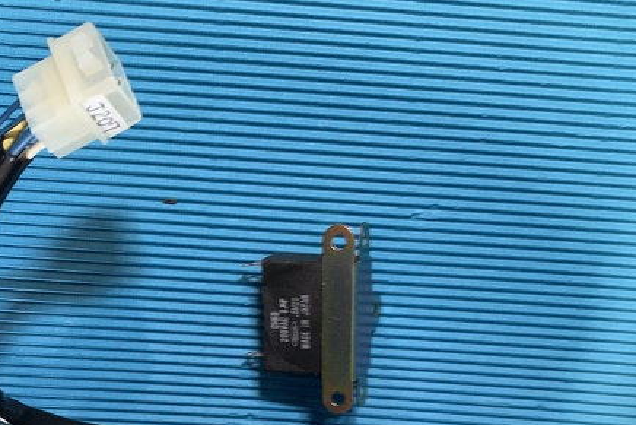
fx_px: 884
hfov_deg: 39.6
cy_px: 430
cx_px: 298
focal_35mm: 50
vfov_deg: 25.6
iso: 500
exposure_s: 1/30
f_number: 1.8
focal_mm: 4.25
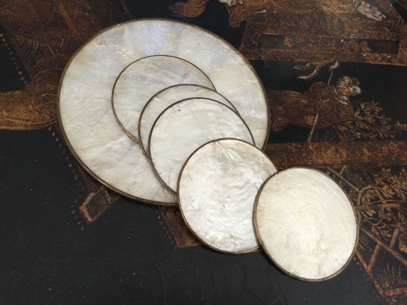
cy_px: 152
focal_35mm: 31
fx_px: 364
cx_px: 204
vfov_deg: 45.4
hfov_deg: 58.4
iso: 100
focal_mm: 3.3
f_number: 2.4
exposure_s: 1/33
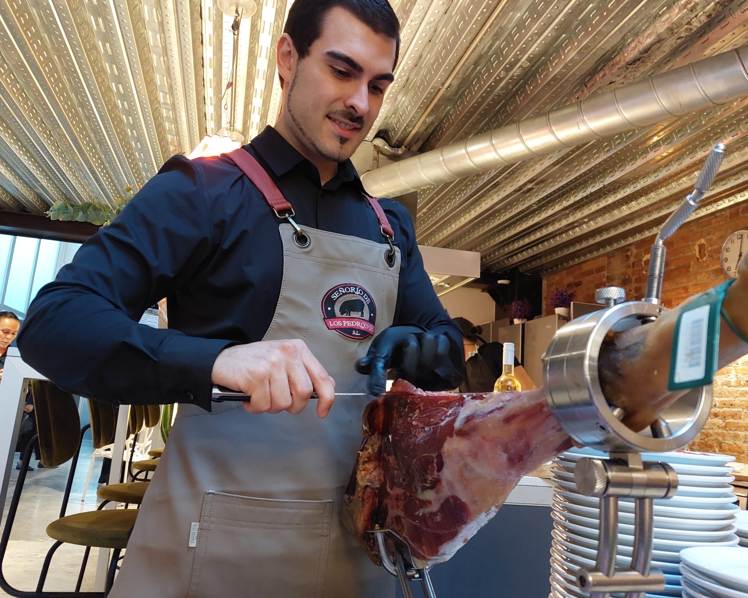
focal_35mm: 26
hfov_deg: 66.0
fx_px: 576
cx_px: 368
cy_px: 291
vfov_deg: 54.9
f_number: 1.8
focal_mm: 5.23
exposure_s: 1/25
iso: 640
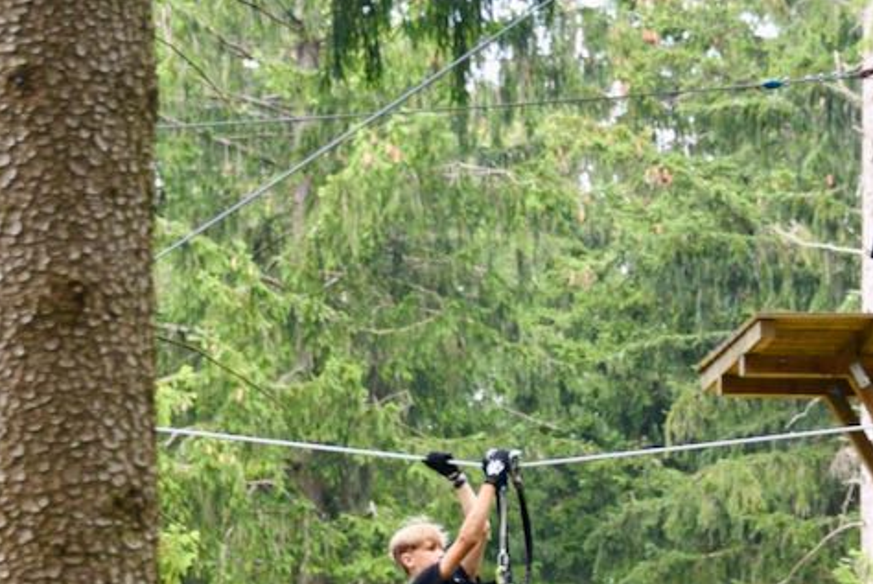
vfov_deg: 4.4
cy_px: 615
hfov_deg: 6.6
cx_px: 477
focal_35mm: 313
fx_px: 7597
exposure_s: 1/125
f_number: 5.3
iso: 1250
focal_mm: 90
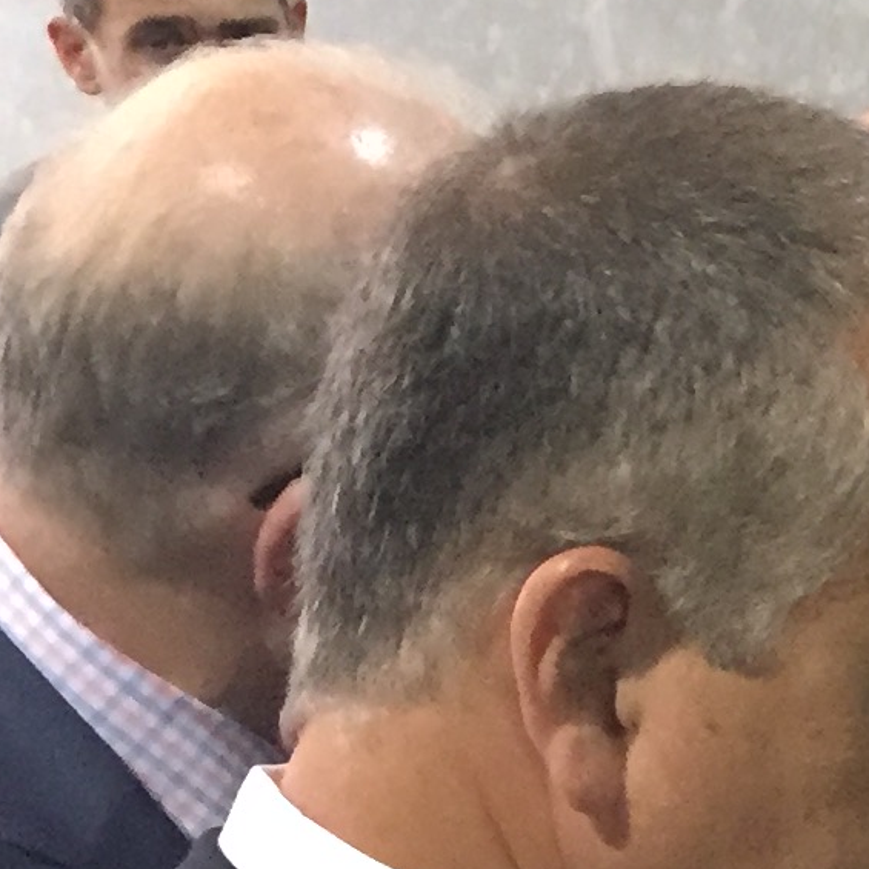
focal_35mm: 148
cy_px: 949
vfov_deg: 11.6
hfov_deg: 10.2
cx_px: 2092
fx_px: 4203
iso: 250
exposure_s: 1/30
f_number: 2.2
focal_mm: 4.15
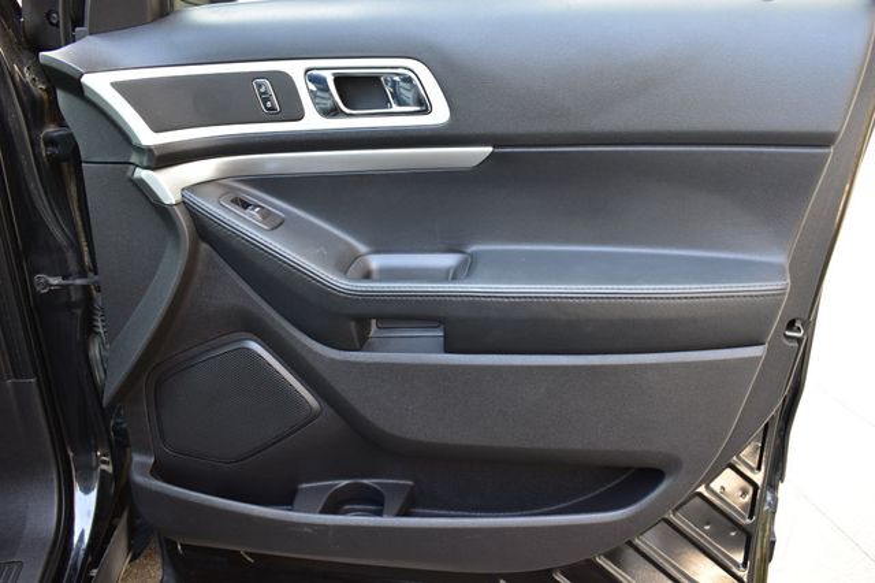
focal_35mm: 30
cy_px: 292
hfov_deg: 62.0
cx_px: 438
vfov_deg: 43.6
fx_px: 729
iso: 400
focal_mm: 20
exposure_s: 1/20
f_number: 6.3
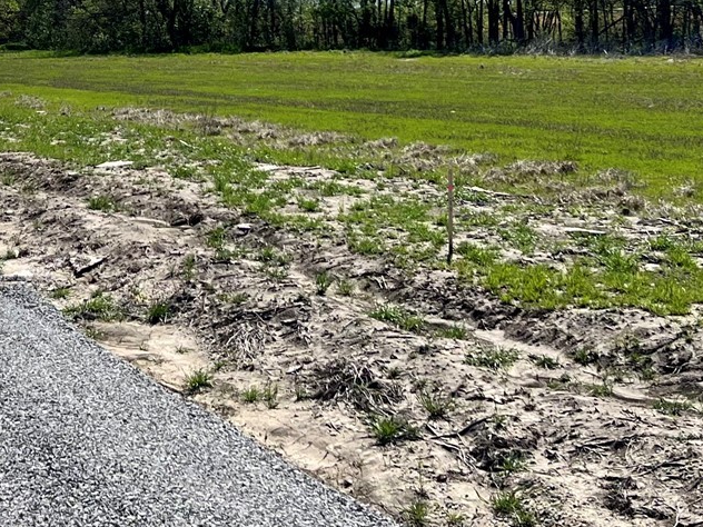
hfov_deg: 24.4
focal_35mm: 79
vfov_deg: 17.9
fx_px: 1604
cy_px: -76
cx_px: 157
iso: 50
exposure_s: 1/6993
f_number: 1.5
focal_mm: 5.7
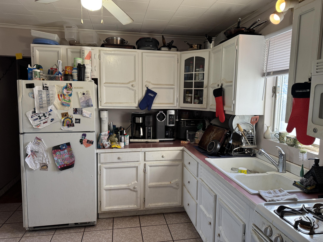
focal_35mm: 24
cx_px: 162
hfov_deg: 71.6
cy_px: 121
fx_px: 224
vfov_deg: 56.8
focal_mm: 6.76
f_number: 1.78
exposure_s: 1/60
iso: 125
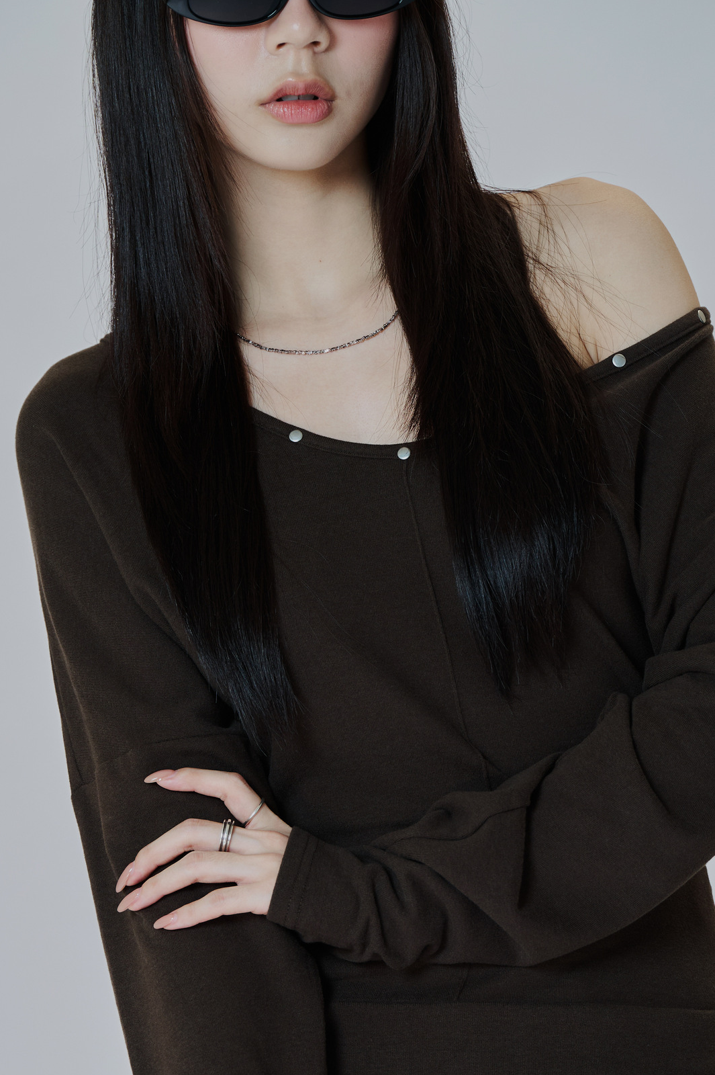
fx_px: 5815
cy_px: 805
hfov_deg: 7.0
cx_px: 451
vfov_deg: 10.5
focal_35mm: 195
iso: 400
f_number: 5.6
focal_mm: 130
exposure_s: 1/200
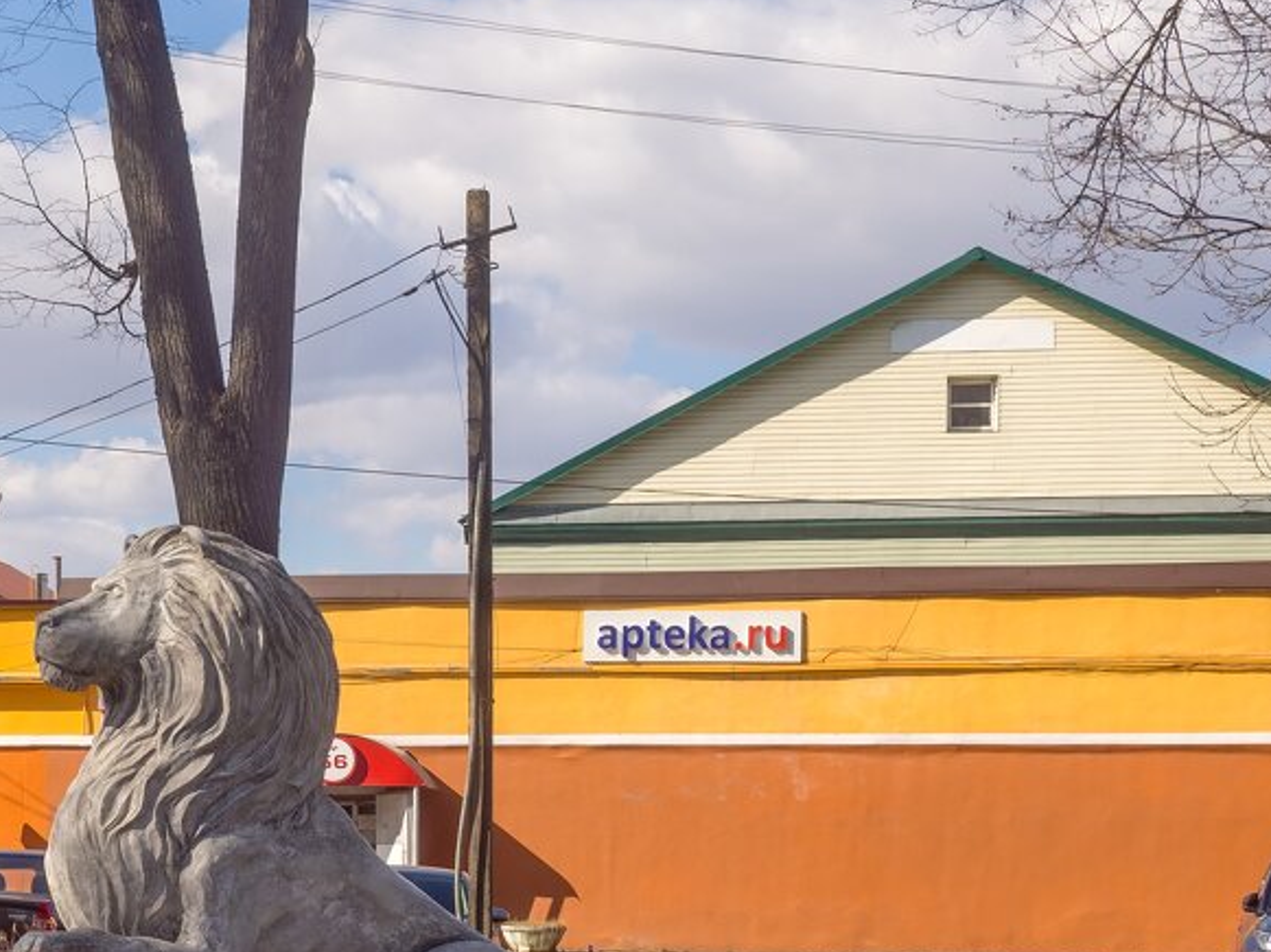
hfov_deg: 23.9
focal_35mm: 81
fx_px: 2972
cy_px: 752
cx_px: 322
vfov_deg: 18.0
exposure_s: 1/400
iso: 200
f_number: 8
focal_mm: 22
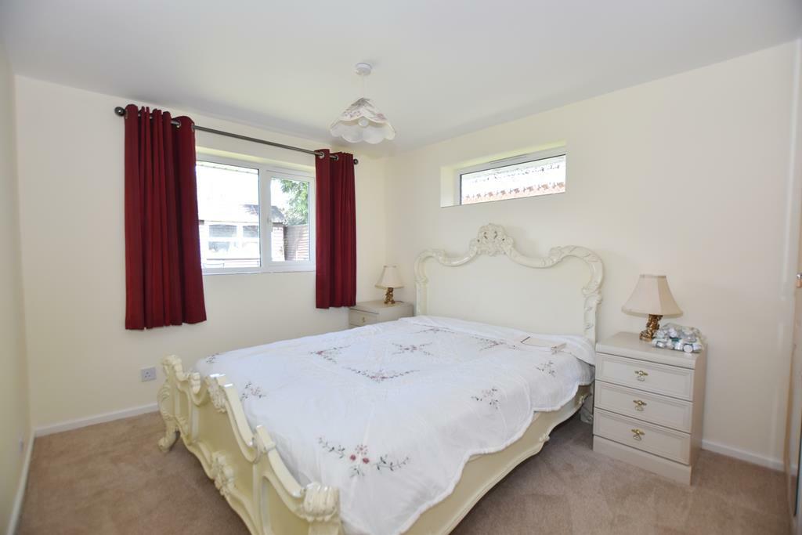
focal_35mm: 15
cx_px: 401
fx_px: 334
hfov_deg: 100.4
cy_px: 268
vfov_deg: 77.3
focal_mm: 10
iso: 400
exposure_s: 1/250
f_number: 4
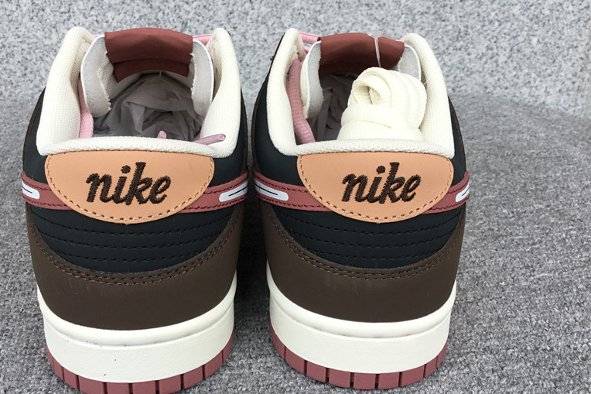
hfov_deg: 50.7
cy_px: 202
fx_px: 624
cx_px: 278
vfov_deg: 35.0
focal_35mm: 38
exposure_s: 1/232
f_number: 2.4
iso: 25
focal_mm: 3.3
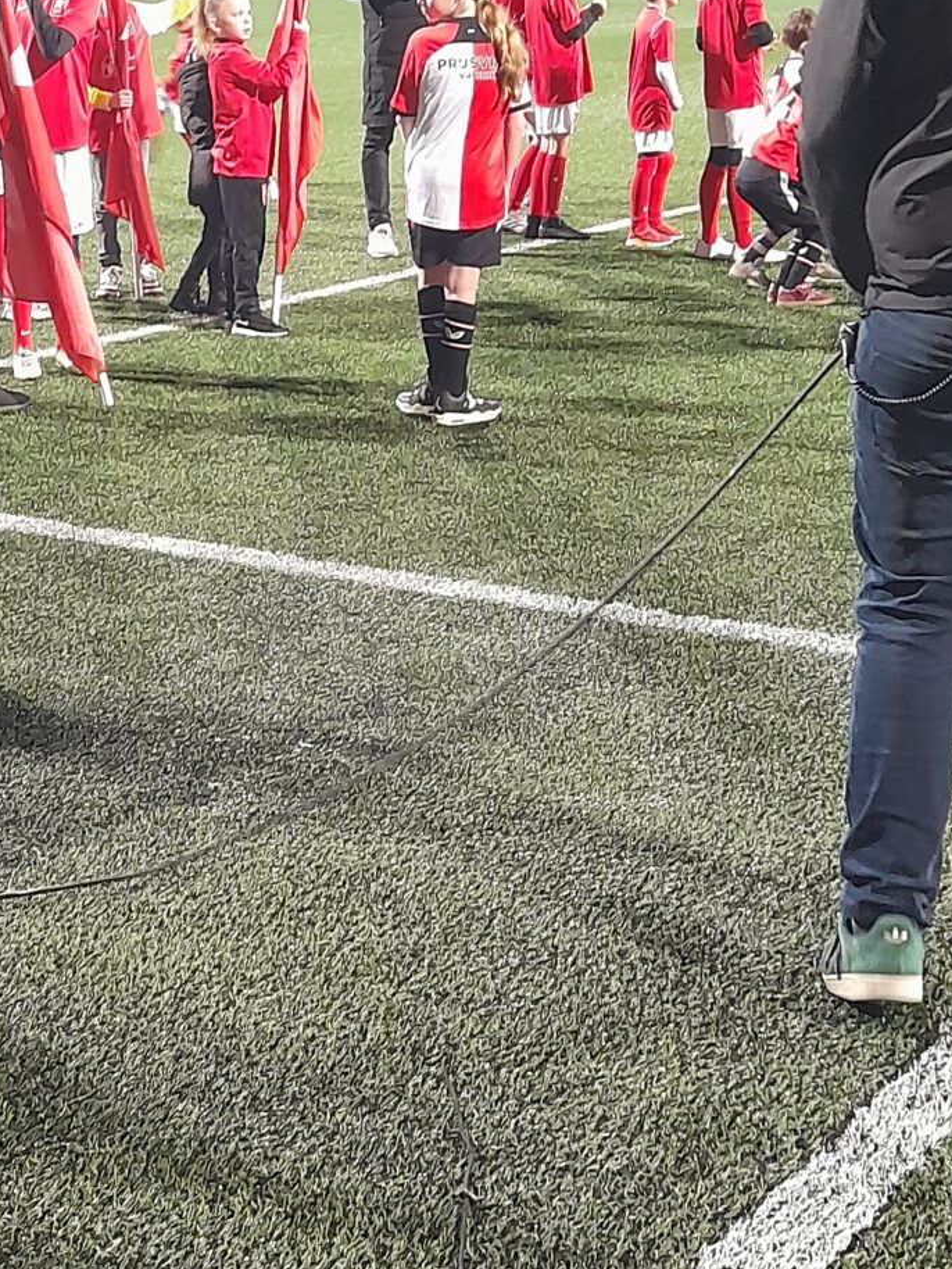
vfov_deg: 27.7
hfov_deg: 20.9
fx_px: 2566
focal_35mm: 70
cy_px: 528
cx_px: 258
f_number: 2
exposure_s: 1/50
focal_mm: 4.6
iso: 320
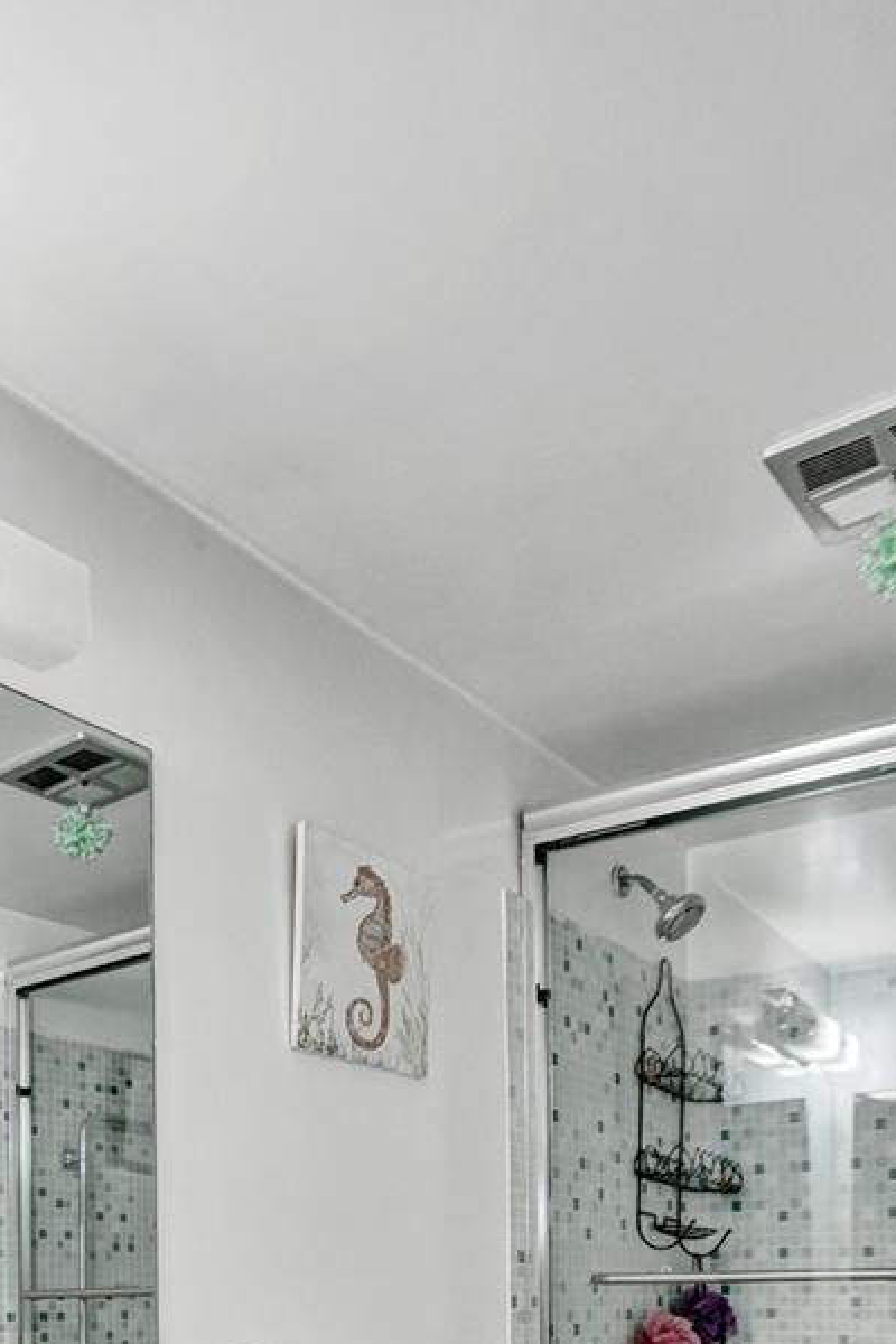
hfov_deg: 41.1
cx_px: 444
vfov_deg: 49.4
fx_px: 1195
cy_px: 1304
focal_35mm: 32
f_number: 4
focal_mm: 16
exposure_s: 1/200
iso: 1600
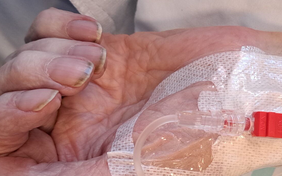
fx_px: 453
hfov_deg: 33.3
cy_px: 137
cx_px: 235
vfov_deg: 21.8
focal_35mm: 59
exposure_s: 1/50
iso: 200
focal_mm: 5.23
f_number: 1.8
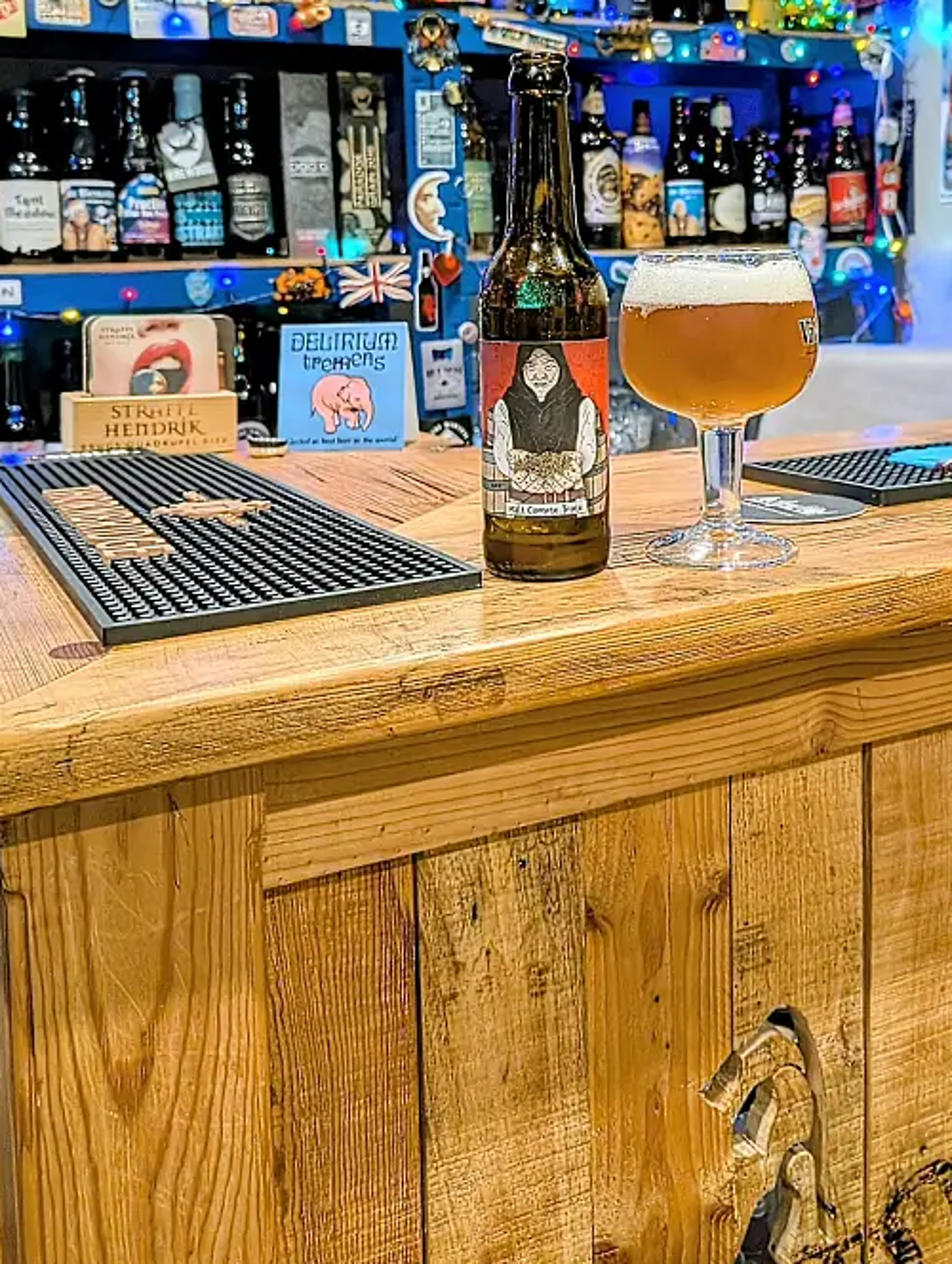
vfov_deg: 48.7
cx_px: 646
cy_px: 362
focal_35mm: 37
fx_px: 1353
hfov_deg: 38.3
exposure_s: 1/69.2
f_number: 1.68
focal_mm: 6.9
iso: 62
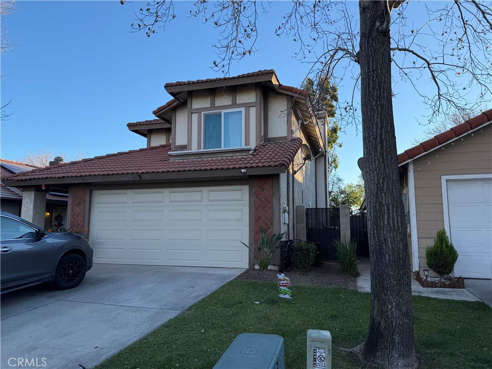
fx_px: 341
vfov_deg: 56.8
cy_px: 184
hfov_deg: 71.6
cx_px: 246
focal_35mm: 24
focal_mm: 6.76
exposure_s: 1/1464
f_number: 1.78
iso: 100
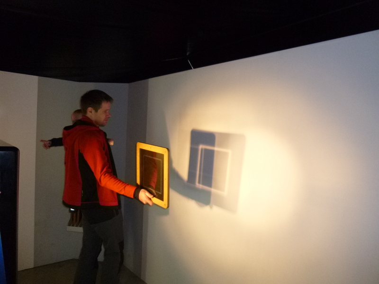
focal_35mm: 25
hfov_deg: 69.4
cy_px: 142
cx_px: 190
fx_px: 274
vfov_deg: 54.9
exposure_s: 1/60
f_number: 3.1
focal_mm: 4.5
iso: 400
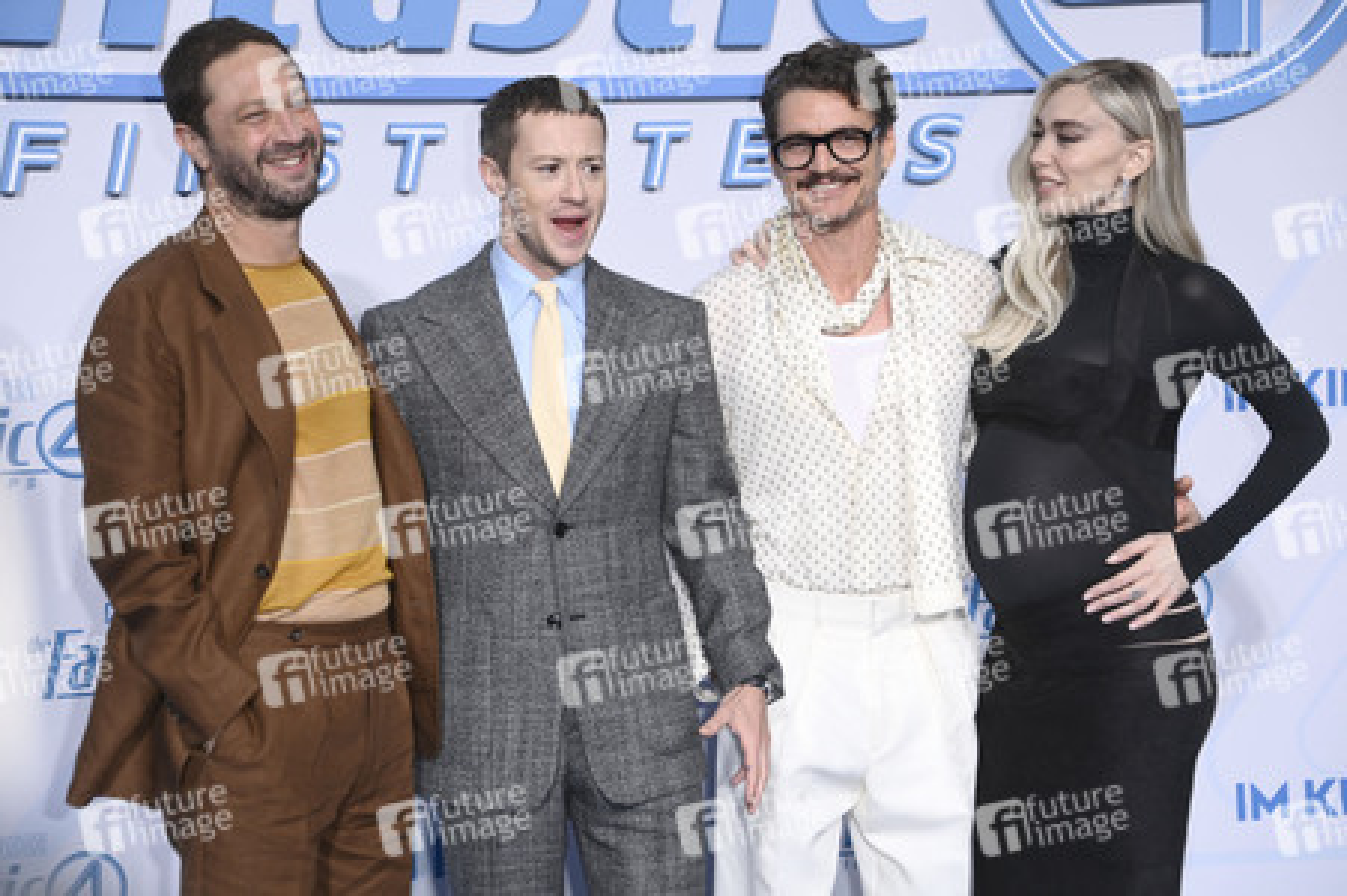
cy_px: 448
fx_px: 3926
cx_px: 674
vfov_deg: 13.0
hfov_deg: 19.5
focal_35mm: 105
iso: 400
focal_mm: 105
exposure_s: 1/200
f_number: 5.6
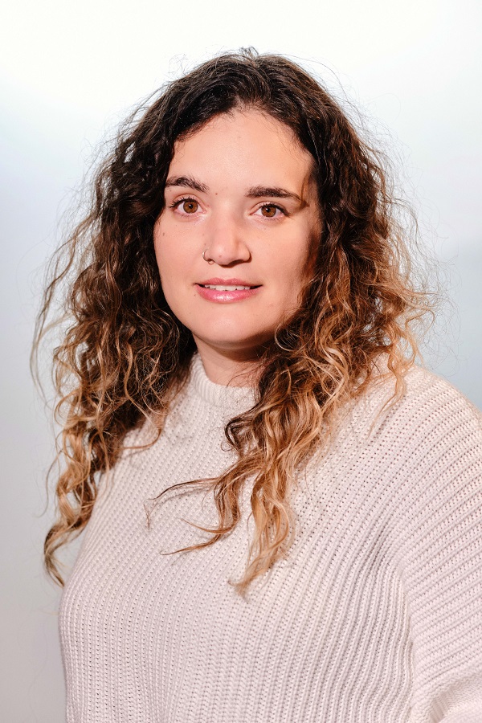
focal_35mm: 135
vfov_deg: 15.2
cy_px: 362
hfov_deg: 10.2
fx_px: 2711
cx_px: 241
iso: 320
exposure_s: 1/160
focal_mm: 90
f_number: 2.8
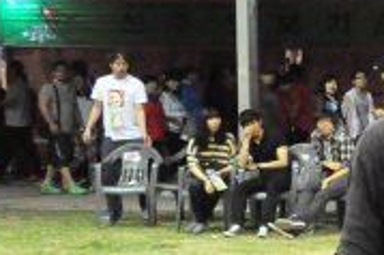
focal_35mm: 151
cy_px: 216
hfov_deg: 11.4
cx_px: 903
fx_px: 1609
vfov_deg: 9.0
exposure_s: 1/100
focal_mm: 20
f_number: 8
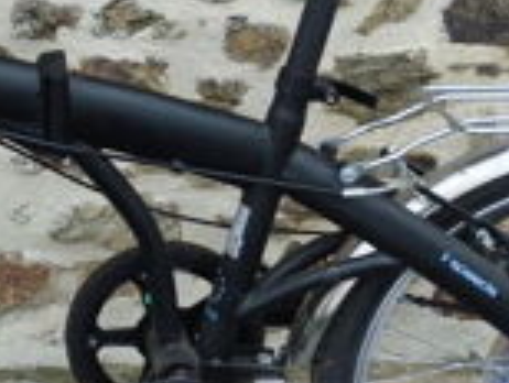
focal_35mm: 81
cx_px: 36
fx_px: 1193
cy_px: 106
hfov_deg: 23.4
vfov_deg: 18.2
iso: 100
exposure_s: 1/125
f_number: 3.2
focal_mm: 4.6
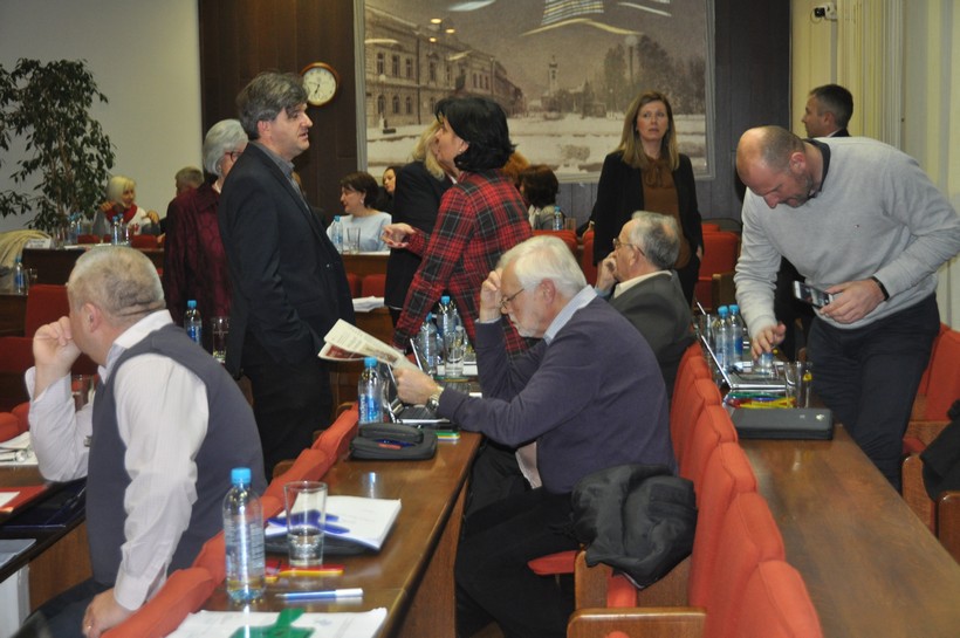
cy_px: 319
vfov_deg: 22.6
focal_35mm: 60
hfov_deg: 33.4
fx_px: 1598
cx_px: 480
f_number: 4.5
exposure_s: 1/60
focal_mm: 40
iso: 800
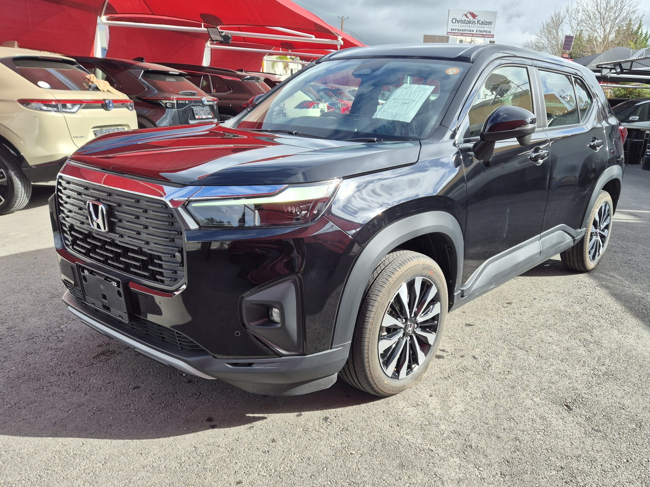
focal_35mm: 23
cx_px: 325
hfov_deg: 73.9
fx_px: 432
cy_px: 244
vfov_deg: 58.9
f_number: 1.8
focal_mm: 5.4
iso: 25
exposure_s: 1/716
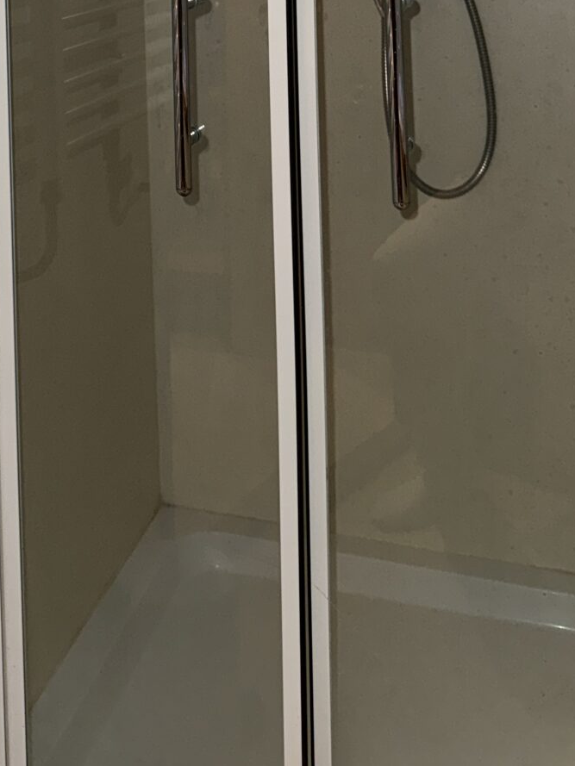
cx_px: 68
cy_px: -51
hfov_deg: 26.2
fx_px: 1196
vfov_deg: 31.9
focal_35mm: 54
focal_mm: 6.76
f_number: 1.78
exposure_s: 1/5
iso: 100
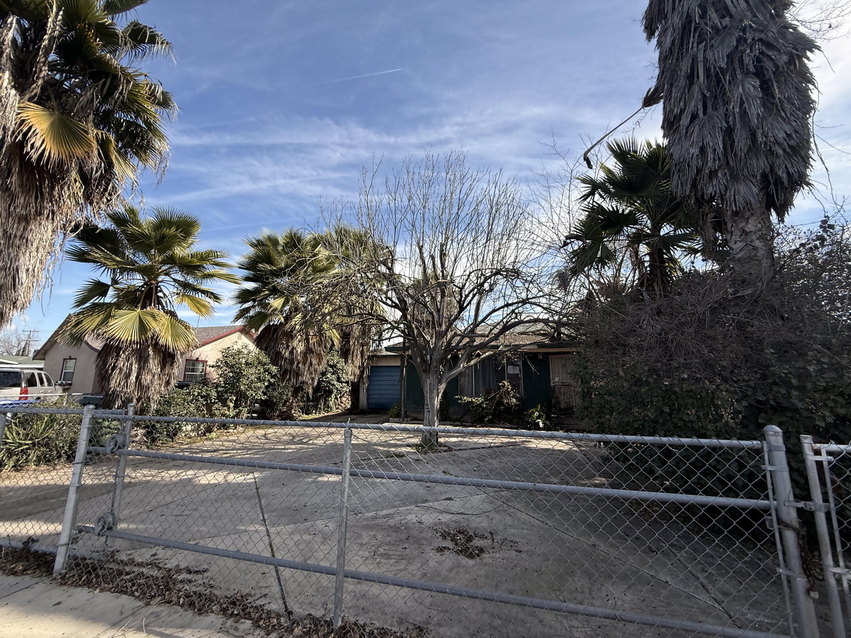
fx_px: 344
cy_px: 319
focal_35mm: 14
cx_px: 426
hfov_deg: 102.1
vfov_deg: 85.7
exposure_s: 1/1001
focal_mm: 2.22
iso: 50
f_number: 2.2
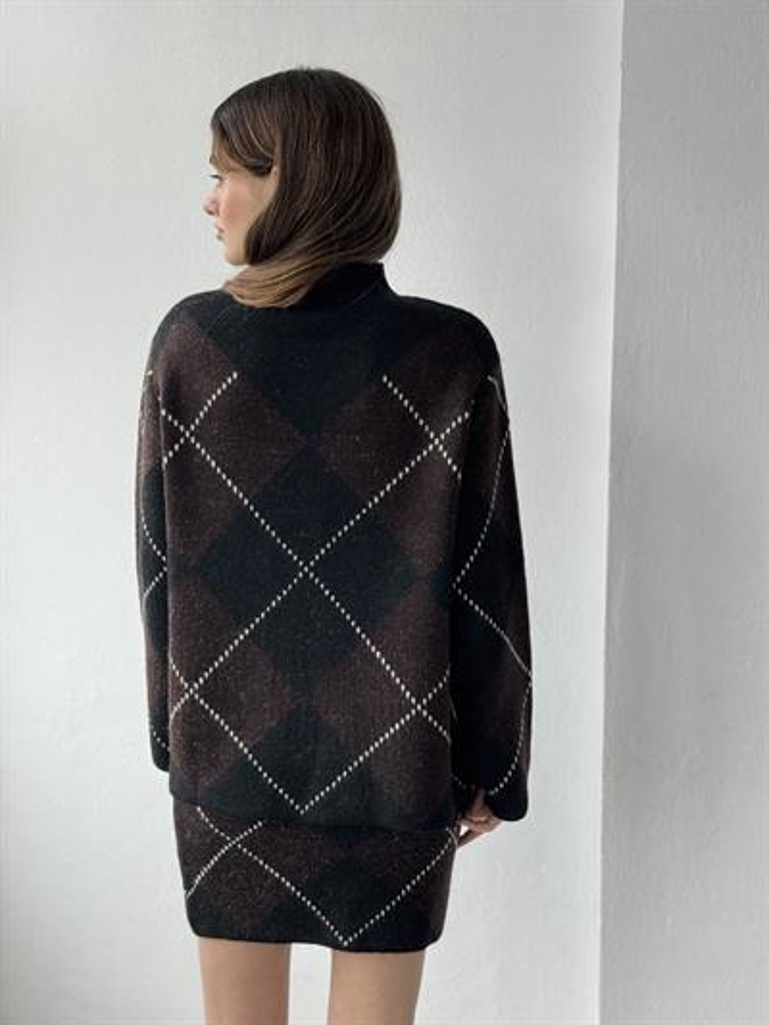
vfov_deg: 39.6
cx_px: 384
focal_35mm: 48
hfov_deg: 30.3
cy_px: 512
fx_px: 1421
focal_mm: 6.76
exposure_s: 1/183
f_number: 1.78
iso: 50
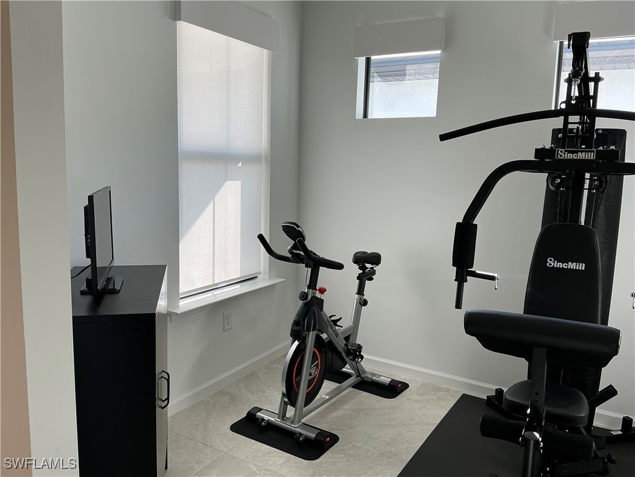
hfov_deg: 63.4
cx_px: 318
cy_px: 238
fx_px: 514
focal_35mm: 28
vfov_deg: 49.7
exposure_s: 1/120
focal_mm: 3
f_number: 1.8
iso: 25
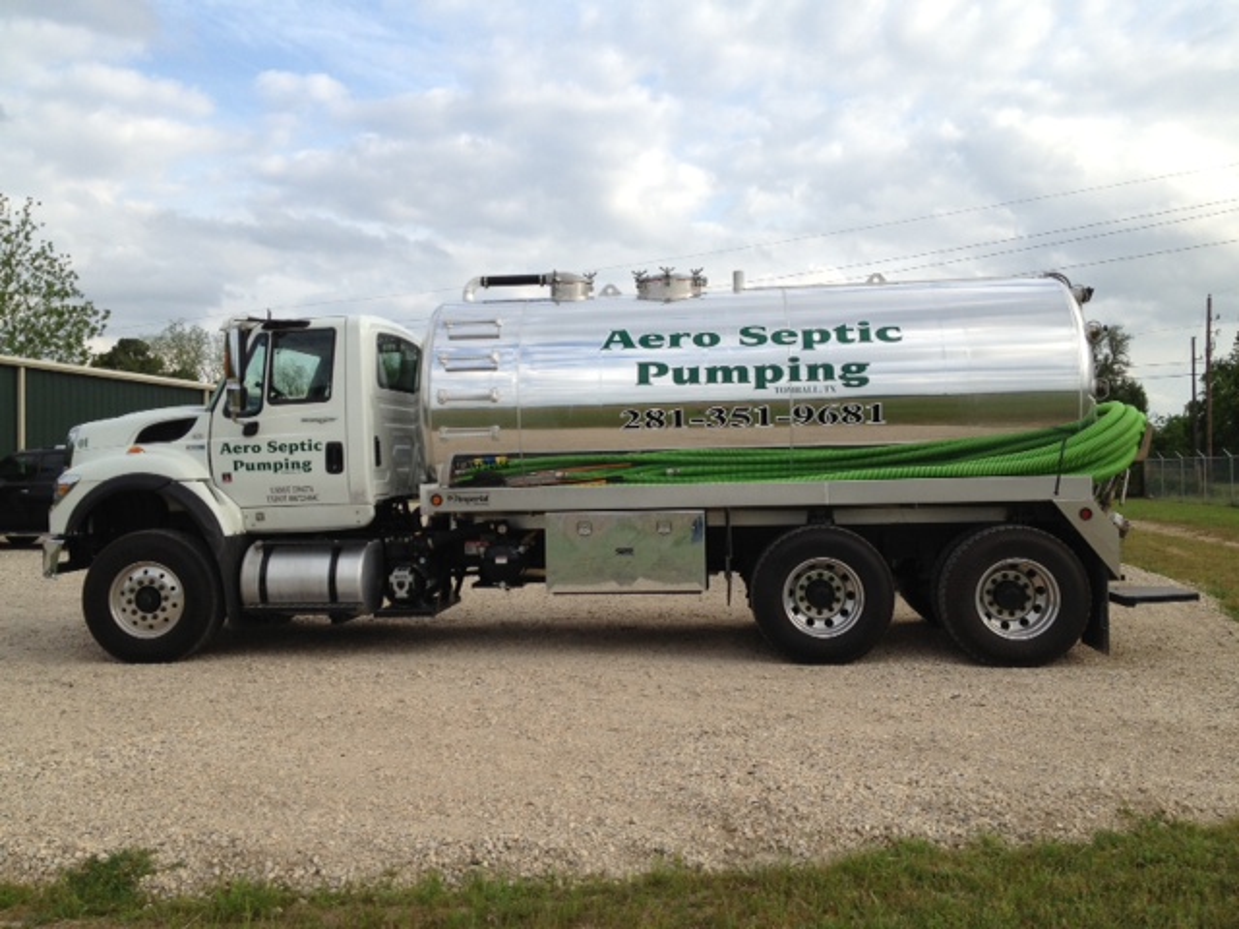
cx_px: 620
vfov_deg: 40.7
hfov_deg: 52.6
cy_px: 464
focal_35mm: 35
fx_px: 1253
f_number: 2.4
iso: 50
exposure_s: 1/890
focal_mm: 4.28
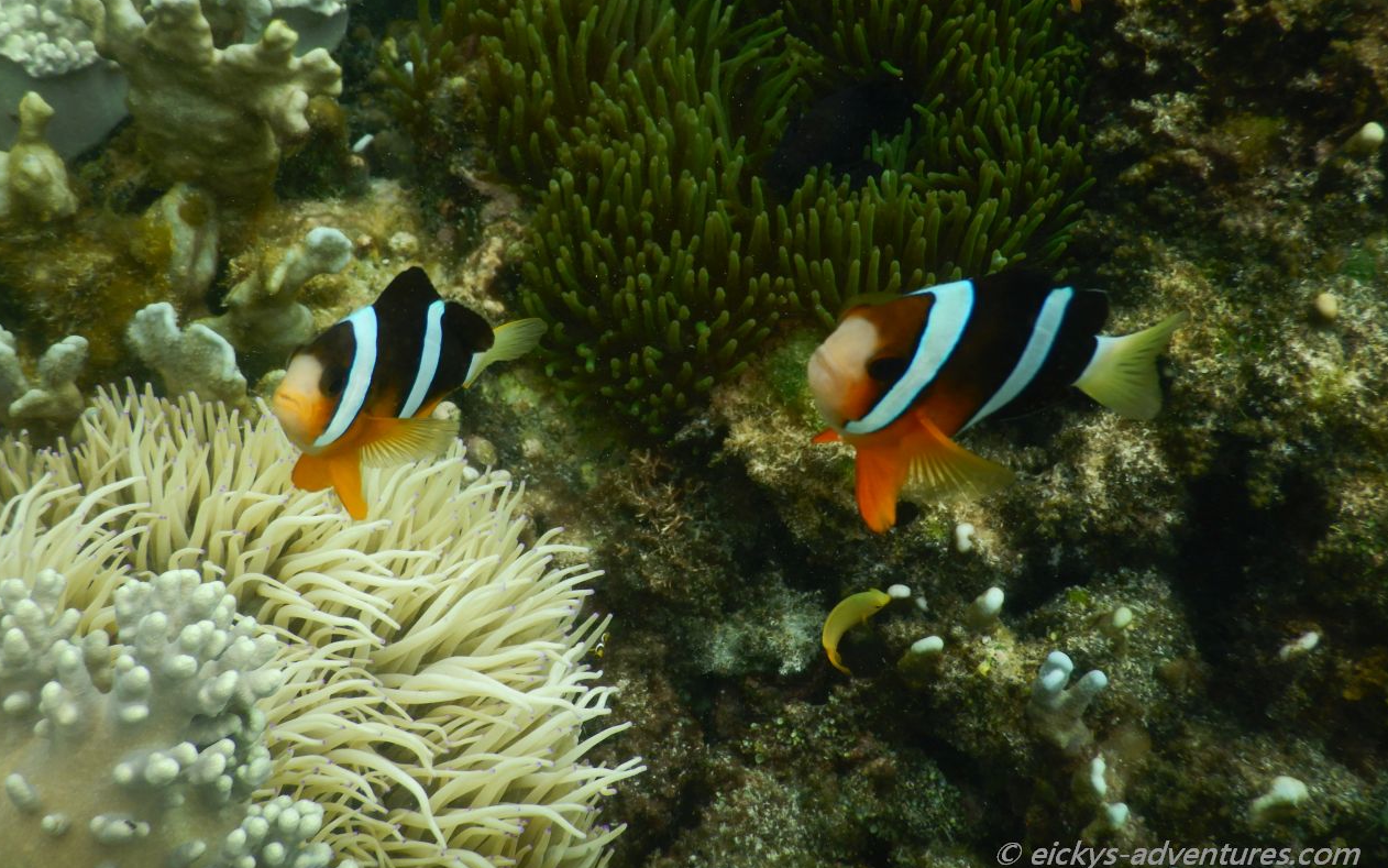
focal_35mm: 43
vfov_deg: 29.8
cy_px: 344
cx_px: 692
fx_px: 1627
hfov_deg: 46.2
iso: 125
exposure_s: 1/160
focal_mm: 7.2
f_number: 4.2
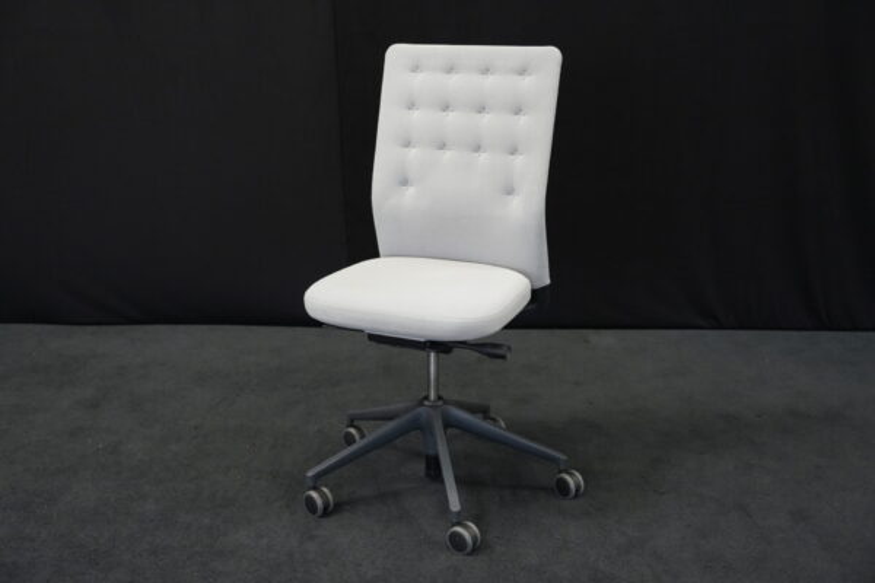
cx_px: 438
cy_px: 292
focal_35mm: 40
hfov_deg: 48.5
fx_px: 972
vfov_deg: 33.4
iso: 5000
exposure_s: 1/160
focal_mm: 40
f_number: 4
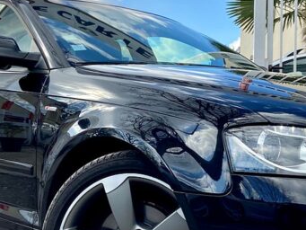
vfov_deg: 24.0
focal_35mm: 61
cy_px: 134
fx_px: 539
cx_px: 187
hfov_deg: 31.6
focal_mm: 4.25
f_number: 1.8
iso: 32
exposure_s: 1/1232
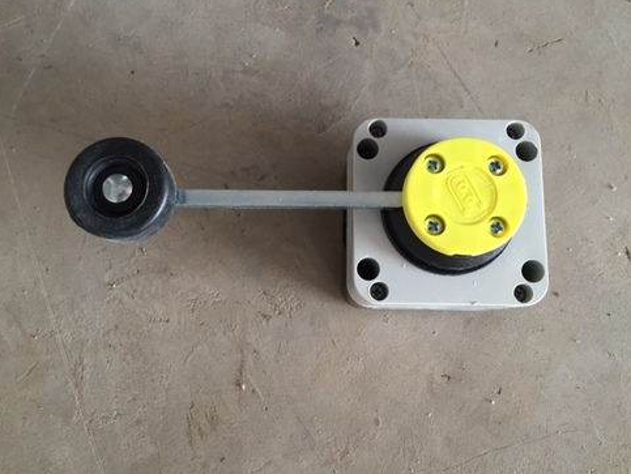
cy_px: 230
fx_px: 547
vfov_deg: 46.8
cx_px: 307
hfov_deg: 59.9
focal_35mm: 30
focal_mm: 4.15
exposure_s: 1/33
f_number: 2.2
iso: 125
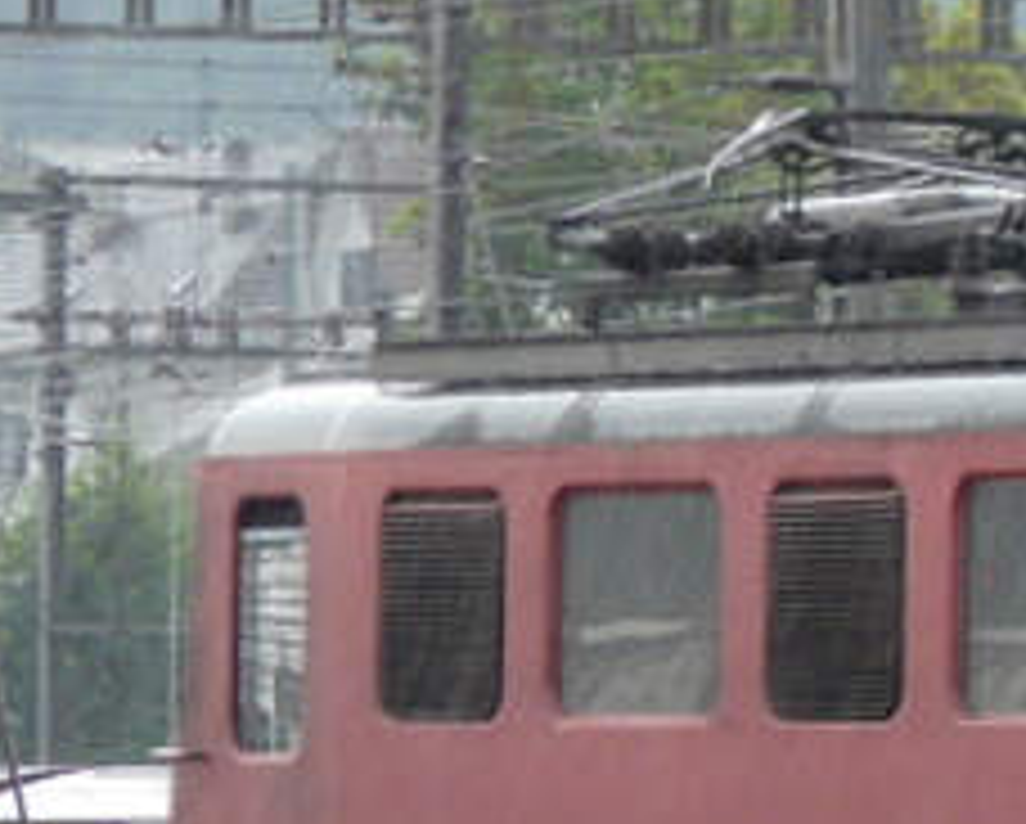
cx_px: 2020
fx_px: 16388
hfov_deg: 3.6
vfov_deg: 2.9
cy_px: 770
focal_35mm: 539
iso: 100
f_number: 3.6
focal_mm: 20.6
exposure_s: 1/60
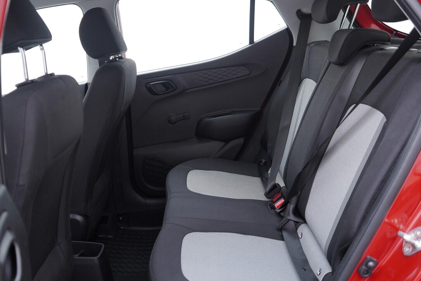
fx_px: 421
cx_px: 210
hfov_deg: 53.1
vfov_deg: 36.9
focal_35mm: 36
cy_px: 140
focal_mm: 24
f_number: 2.8
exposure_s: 1/40
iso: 250
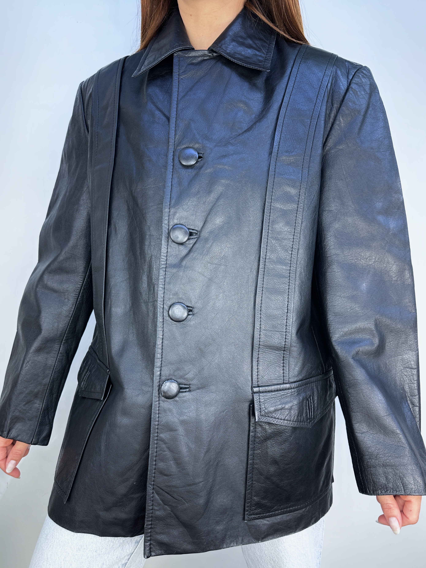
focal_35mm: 24
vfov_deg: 71.6
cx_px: 213
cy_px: 284
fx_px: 394
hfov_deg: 56.8
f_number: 1.78
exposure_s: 1/114
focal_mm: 6.86
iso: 64
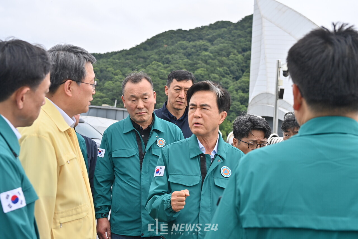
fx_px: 557
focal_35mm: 56
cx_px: 179
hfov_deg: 35.6
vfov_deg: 24.2
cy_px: 120
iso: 100
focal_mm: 56
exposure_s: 1/320
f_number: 7.1
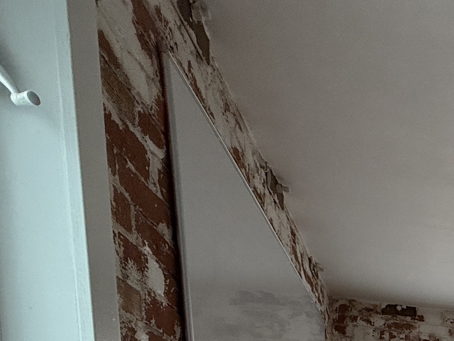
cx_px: 612
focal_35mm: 45
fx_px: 590
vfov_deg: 23.9
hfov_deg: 31.0
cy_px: 539
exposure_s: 1/99
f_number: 2.2
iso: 100
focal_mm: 2.22
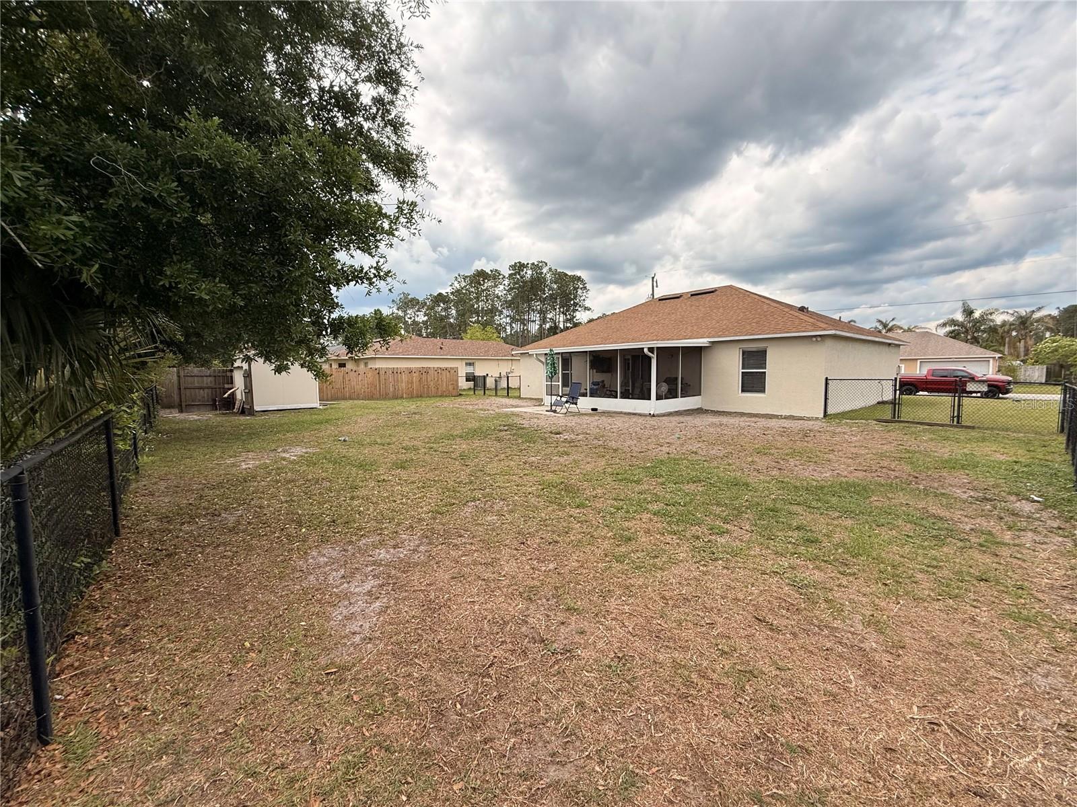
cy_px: 404
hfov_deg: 102.1
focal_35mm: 14
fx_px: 436
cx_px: 538
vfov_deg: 85.7
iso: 64
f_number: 2.2
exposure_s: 1/1613
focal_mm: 2.22
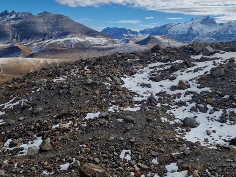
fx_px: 286
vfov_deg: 32.6
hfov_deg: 44.6
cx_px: 100
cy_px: 17
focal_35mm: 42
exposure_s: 1/2200
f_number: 1.8
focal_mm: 6.4
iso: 50
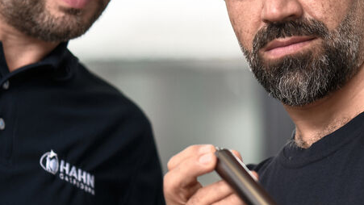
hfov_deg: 7.9
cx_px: 254
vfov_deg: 4.5
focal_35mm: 273
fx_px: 2636
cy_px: 100
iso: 160
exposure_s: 1/250
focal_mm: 56
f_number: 1.6
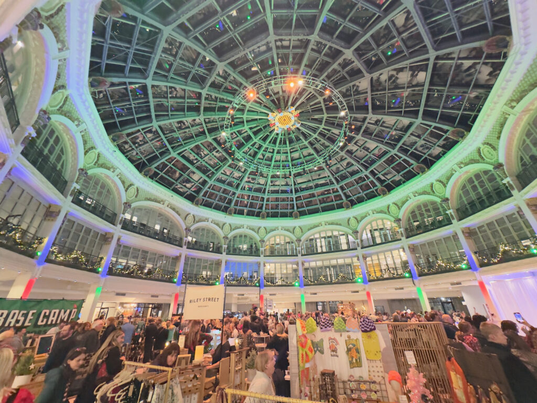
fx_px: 217
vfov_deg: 85.7
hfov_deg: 102.1
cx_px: 268
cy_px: 202
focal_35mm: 14
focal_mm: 2.22
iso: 1000
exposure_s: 1/60
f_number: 2.2
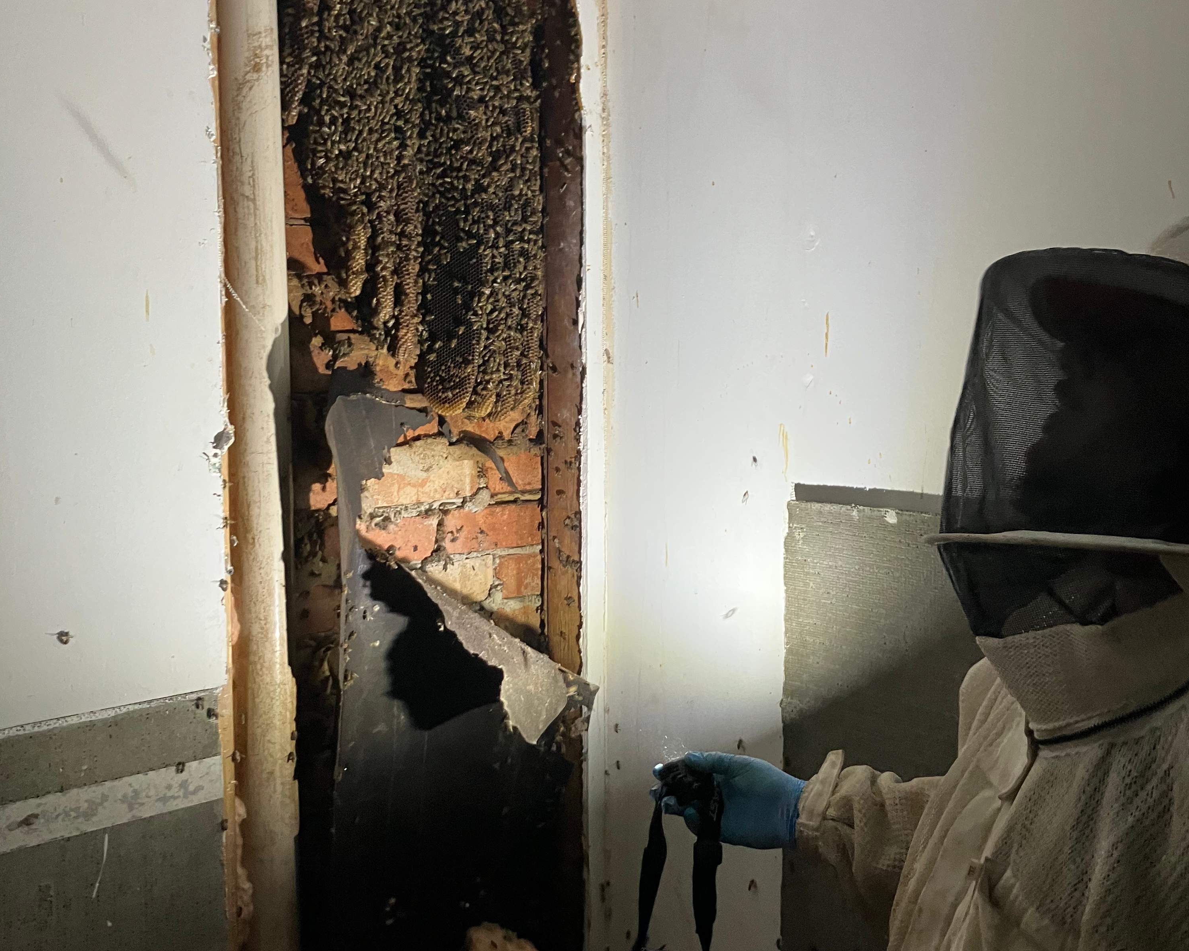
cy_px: 434
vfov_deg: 40.1
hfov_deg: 49.1
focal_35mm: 37
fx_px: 1302
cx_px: 600
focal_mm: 3.99
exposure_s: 1/60
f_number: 1.8
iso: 160
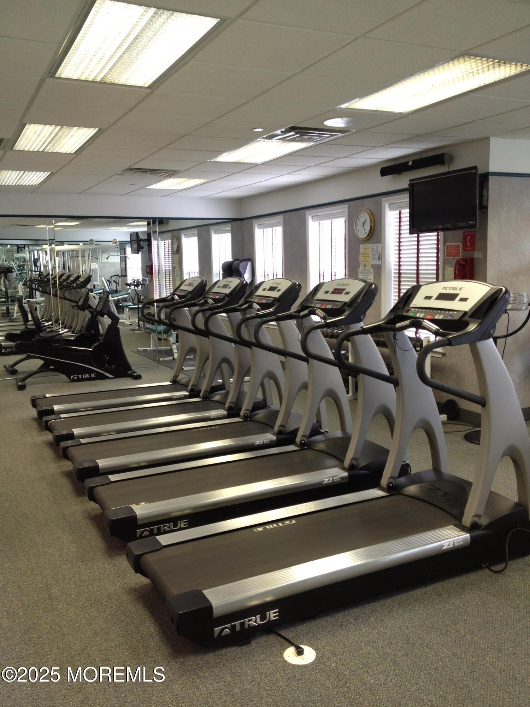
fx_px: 715
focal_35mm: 35
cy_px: 354
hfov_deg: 40.7
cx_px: 265
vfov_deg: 52.6
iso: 100
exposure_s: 1/20
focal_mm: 4.28
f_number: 2.4
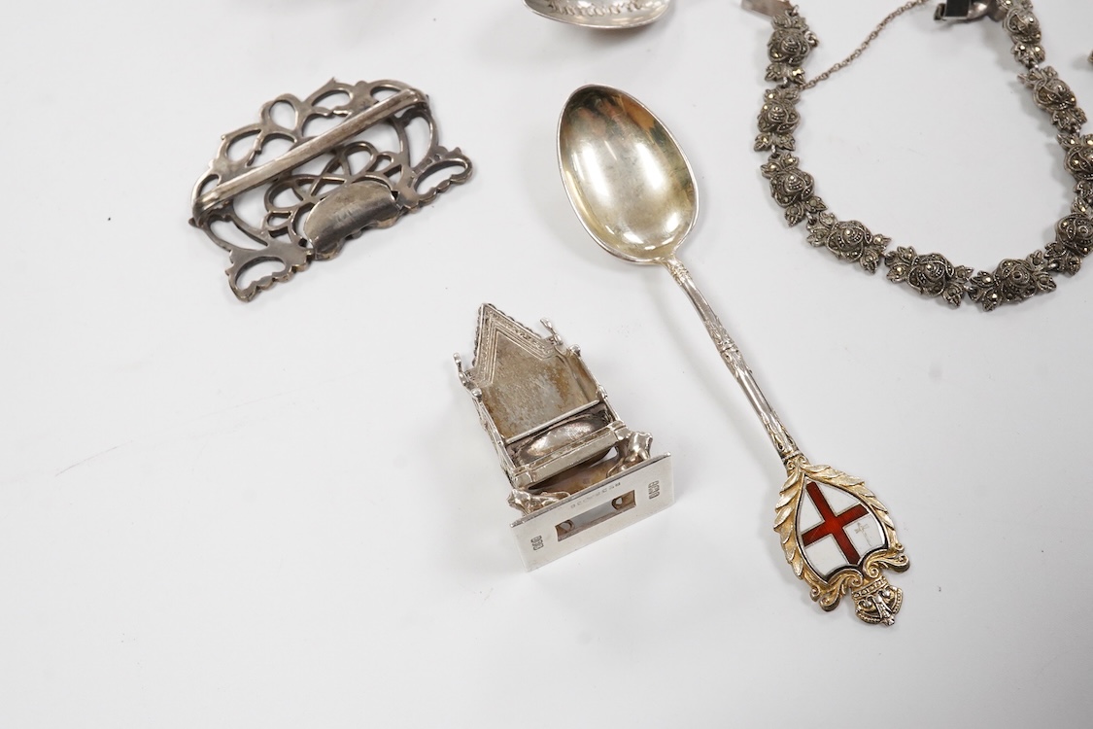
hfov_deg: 43.6
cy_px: 364
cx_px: 546
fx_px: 1366
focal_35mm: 45
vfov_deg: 29.9
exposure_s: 1/100
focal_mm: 30
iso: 2500
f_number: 16
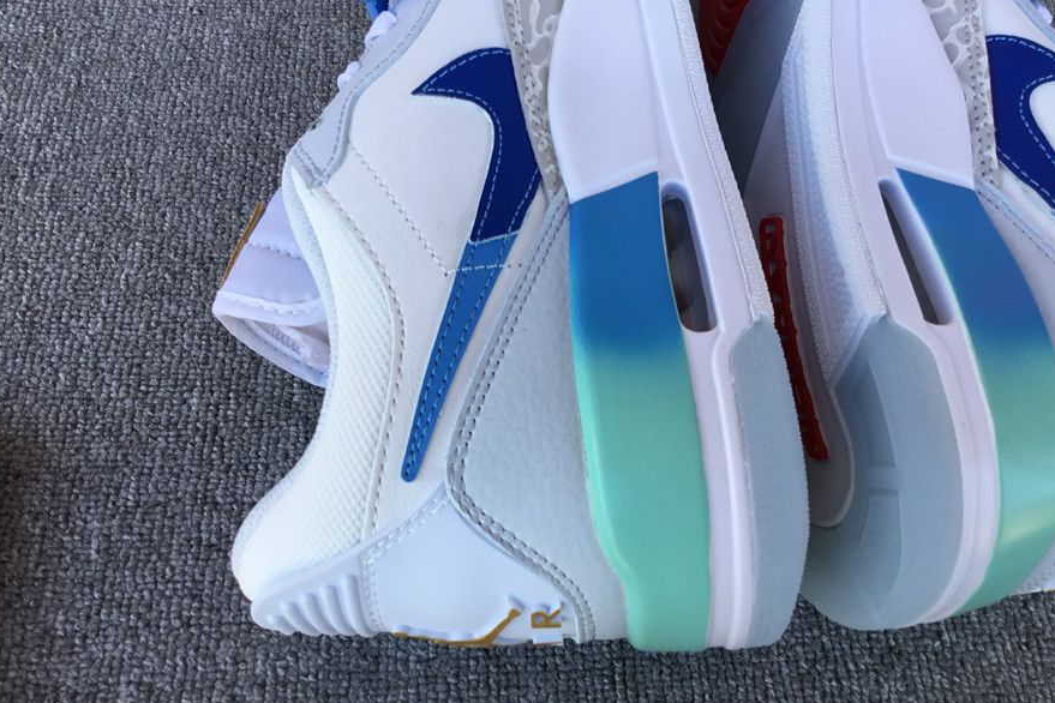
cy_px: 338
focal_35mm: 33
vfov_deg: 40.0
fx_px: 967
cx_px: 526
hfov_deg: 57.2
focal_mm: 3.3
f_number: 2.4
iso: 25
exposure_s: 1/101
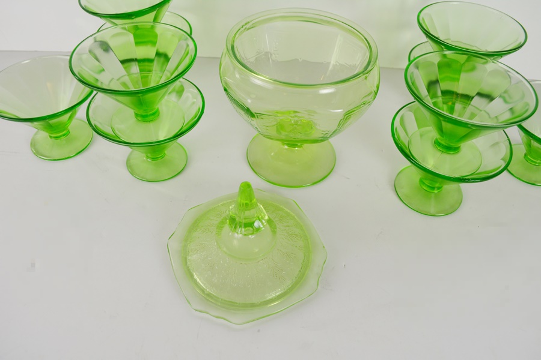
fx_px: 451
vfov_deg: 43.6
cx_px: 270
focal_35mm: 30
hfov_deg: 61.9
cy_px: 180
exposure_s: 1/125
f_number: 5.6
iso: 320
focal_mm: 20
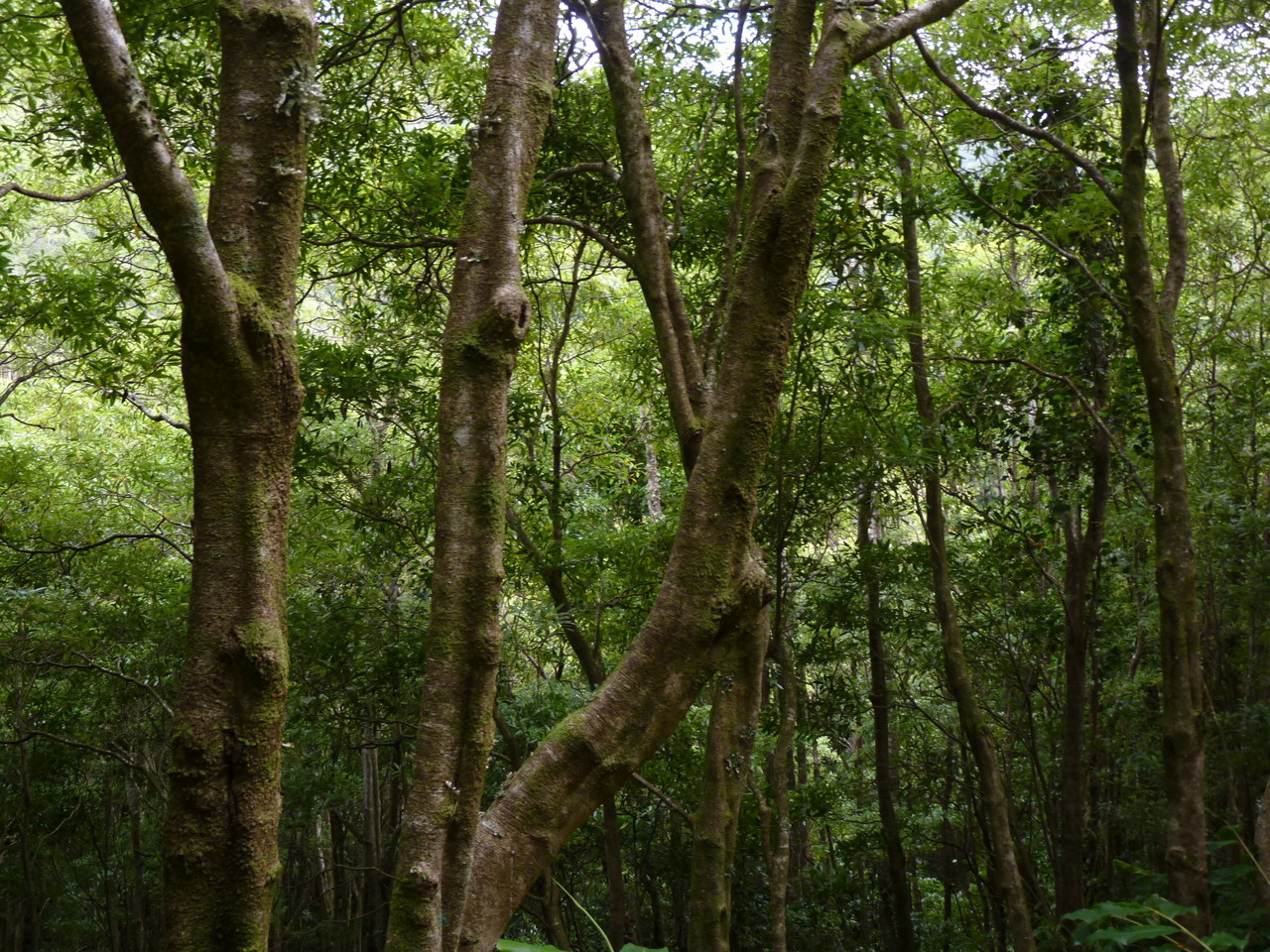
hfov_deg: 55.4
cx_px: 635
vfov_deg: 42.9
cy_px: 476
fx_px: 1211
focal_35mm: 33
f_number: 3
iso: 125
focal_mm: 5.9
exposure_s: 1/30
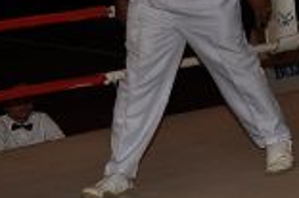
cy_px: 19
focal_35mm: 185
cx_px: 548
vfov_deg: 7.4
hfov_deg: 10.5
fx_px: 1532
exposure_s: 1/90
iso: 200
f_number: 5.6
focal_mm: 32
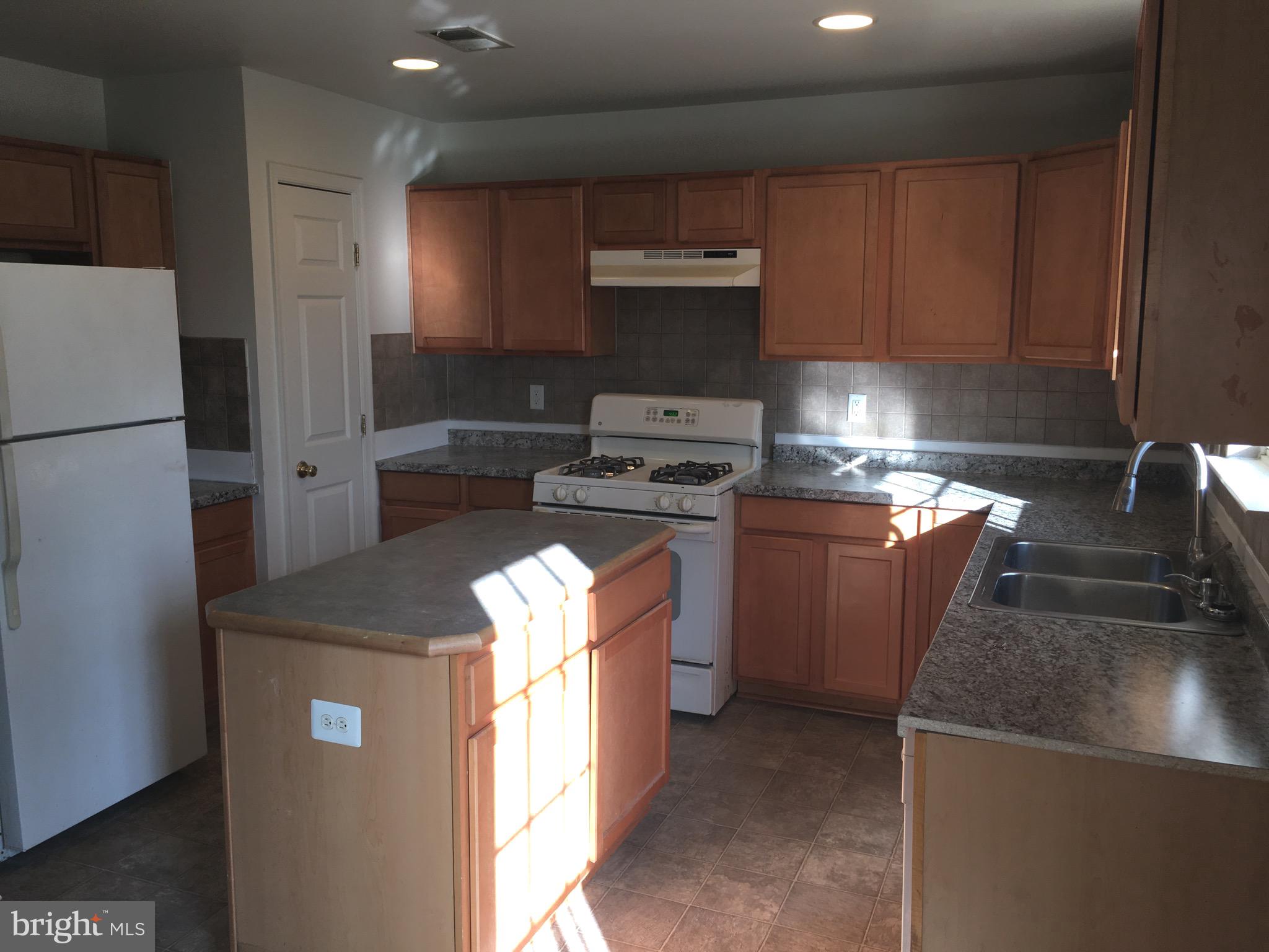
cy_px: 476
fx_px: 1063
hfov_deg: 61.7
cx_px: 634
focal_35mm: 29
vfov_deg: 48.2
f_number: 2.2
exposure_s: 1/43
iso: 25
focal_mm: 4.15
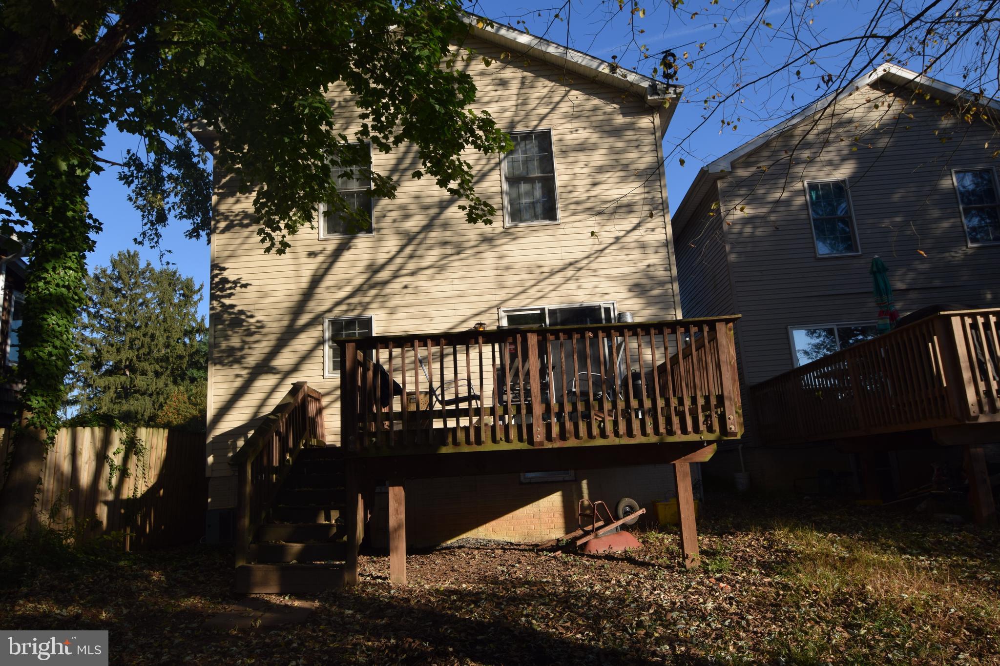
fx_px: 1000
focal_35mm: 36
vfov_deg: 36.9
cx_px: 500
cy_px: 333
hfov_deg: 53.1
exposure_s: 1/200
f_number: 9
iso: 100
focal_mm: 24
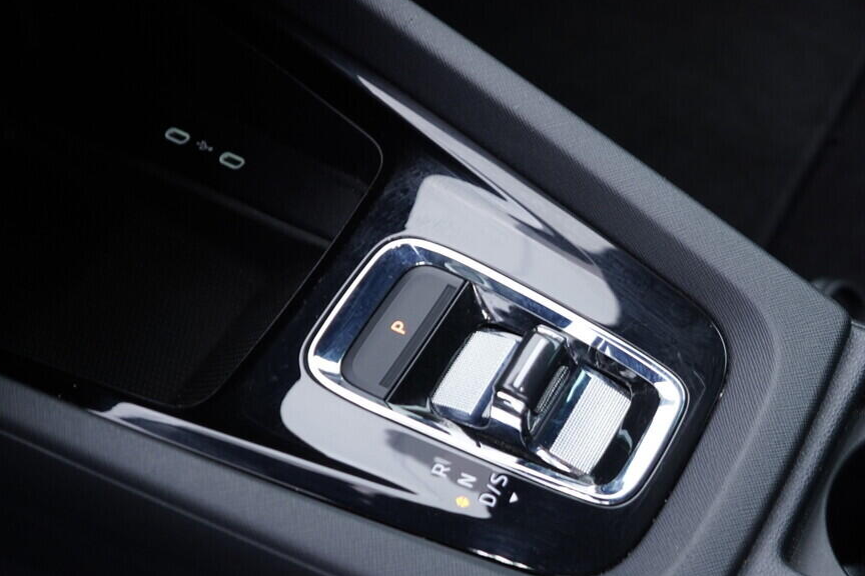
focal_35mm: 60
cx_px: 689
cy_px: 395
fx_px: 1442
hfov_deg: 32.5
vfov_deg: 22.5
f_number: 2.8
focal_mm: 24
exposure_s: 1/40
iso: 200
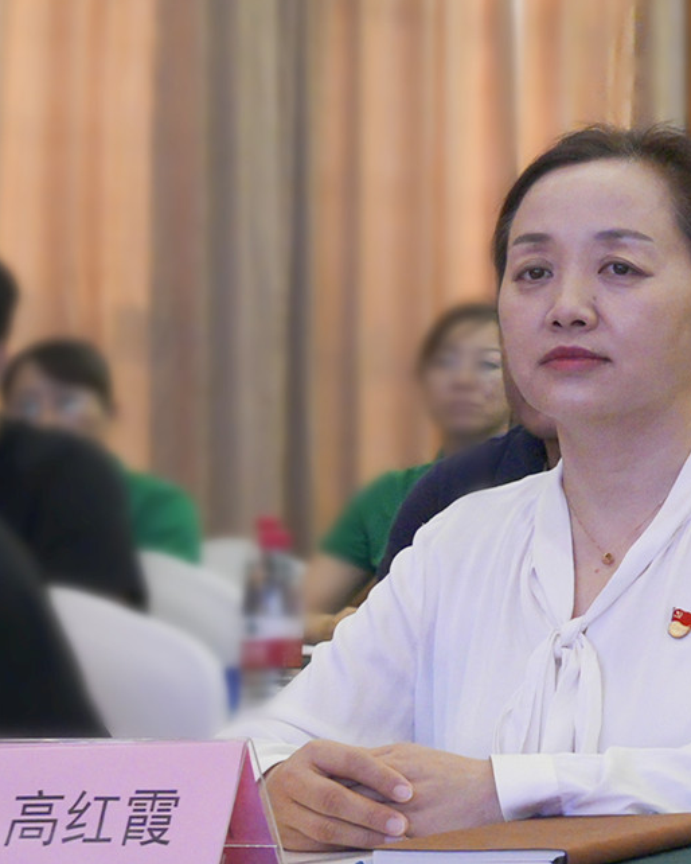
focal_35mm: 60
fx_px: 1533
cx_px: 691
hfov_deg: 24.3
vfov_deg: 31.4
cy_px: 382
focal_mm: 38
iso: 3200
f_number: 5.6
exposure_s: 1/125
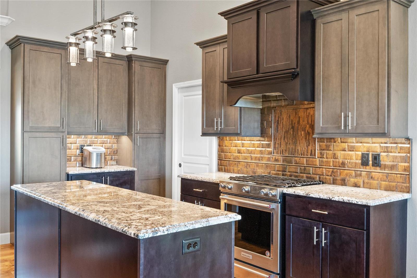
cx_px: 208
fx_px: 394
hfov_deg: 55.8
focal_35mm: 34
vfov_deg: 38.9
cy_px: 139
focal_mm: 17
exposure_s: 1/1.25
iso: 400
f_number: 9
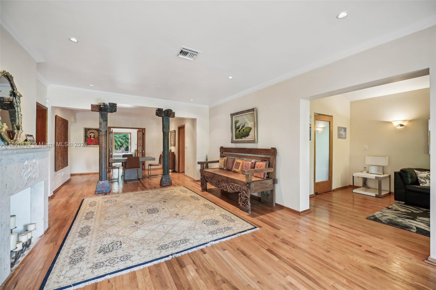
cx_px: 218
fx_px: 169
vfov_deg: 81.1
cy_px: 145
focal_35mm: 14
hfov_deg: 104.3
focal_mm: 14
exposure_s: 1/13
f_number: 4
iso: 320
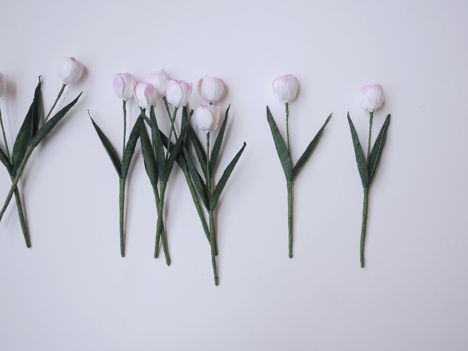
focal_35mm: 40
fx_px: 541
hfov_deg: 46.8
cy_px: 176
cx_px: 234
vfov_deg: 36.0
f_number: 2.2
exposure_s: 1/160
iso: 200
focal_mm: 20
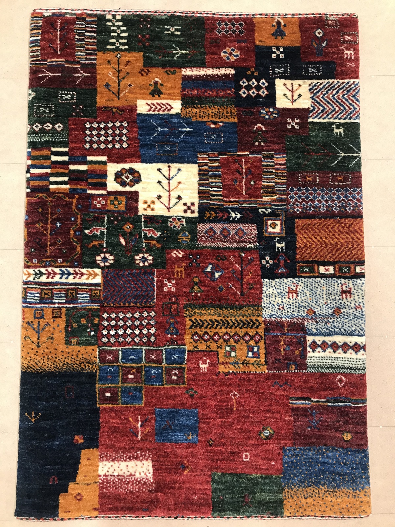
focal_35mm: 28
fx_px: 426
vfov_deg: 63.4
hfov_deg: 49.7
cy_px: 264
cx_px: 198
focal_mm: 3.99
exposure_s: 1/33
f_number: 1.8
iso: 32
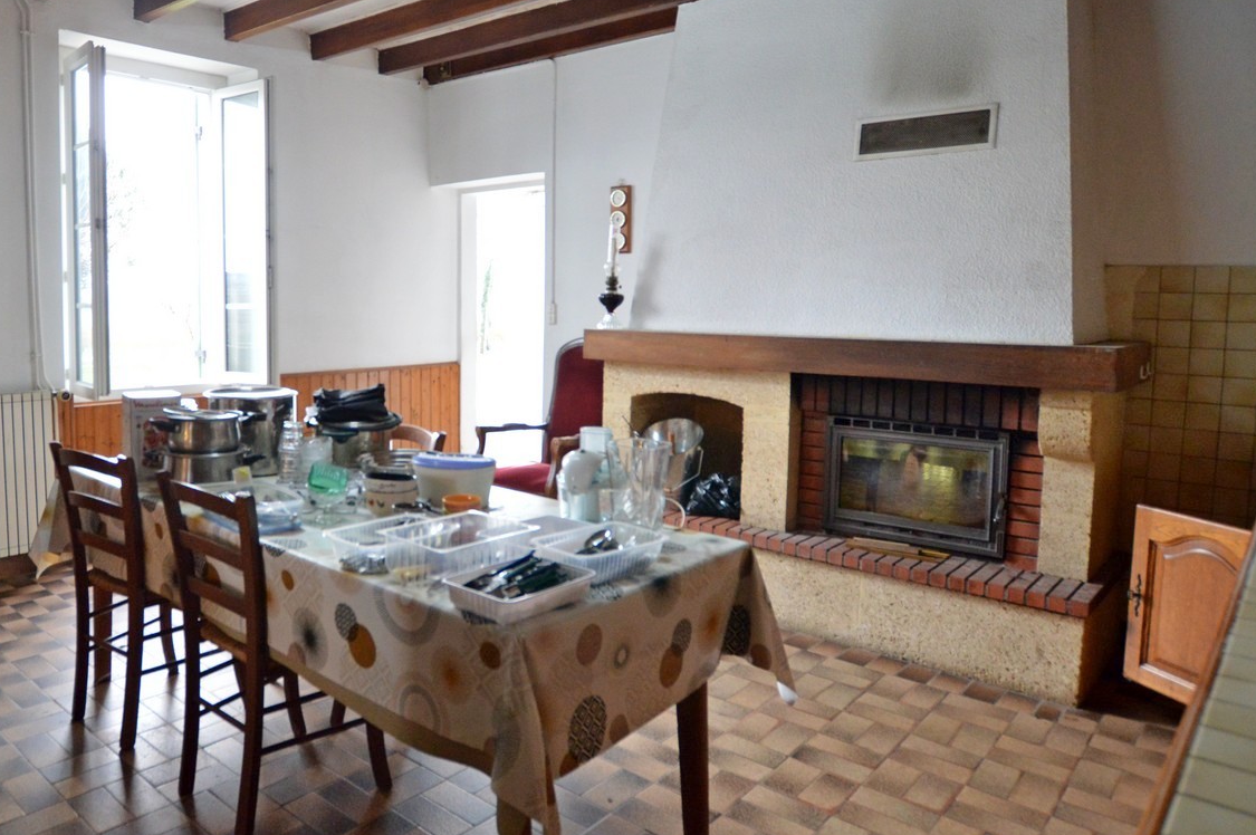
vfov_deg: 52.8
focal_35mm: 24
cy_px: 354
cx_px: 418
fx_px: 837
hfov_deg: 71.6
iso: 1100
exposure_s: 1/60
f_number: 3.5
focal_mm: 10
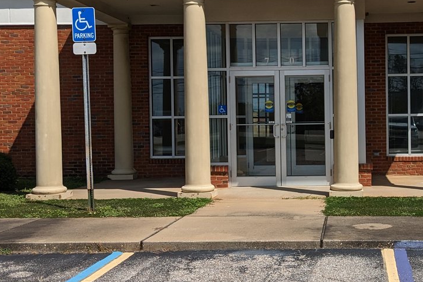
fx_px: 693
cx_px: 344
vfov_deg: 23.0
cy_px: 129
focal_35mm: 59
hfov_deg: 32.9
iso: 56
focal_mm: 4.38
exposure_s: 1/5848
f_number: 1.73
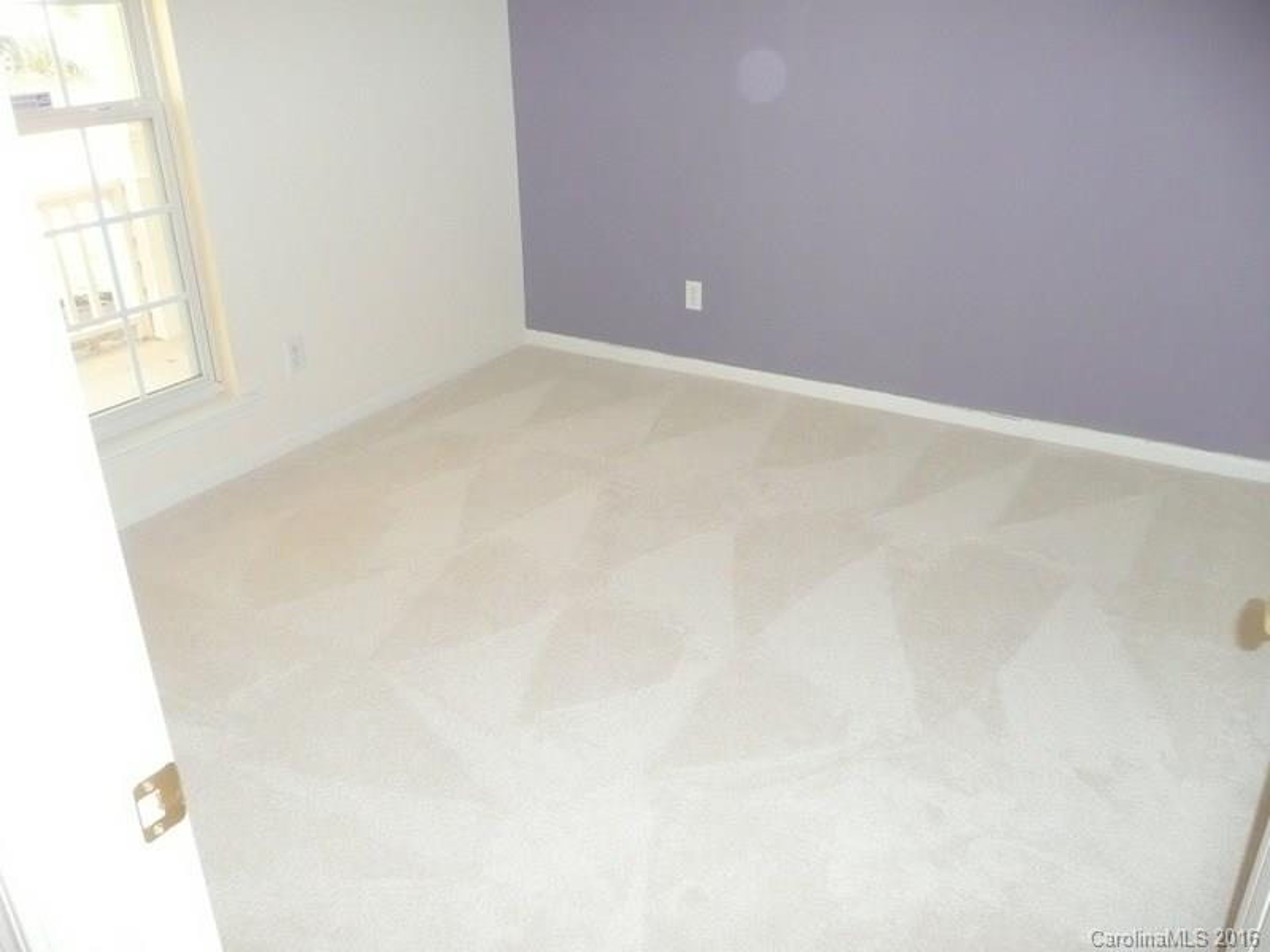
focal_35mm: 28
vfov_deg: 49.7
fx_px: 1027
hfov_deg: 63.4
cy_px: 476
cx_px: 635
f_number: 3.3
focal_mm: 4.6
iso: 320
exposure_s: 1/30
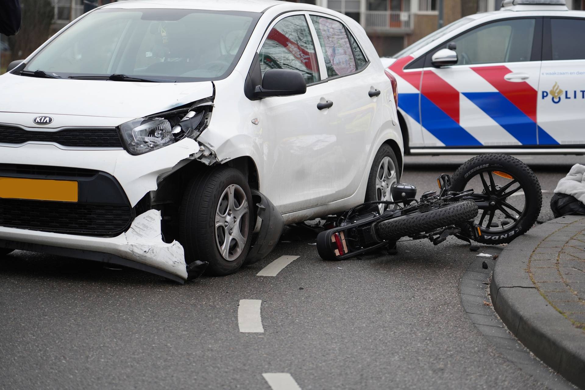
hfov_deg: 19.5
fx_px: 1706
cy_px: 195
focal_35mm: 105
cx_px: 292
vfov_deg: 13.0
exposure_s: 1/160
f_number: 4
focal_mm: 105
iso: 200
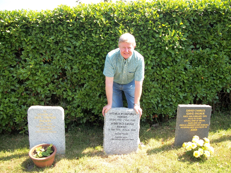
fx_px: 220
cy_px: 84
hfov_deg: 55.4
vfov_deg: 42.9
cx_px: 116
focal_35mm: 33
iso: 80
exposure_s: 1/250
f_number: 2.9
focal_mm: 5.7
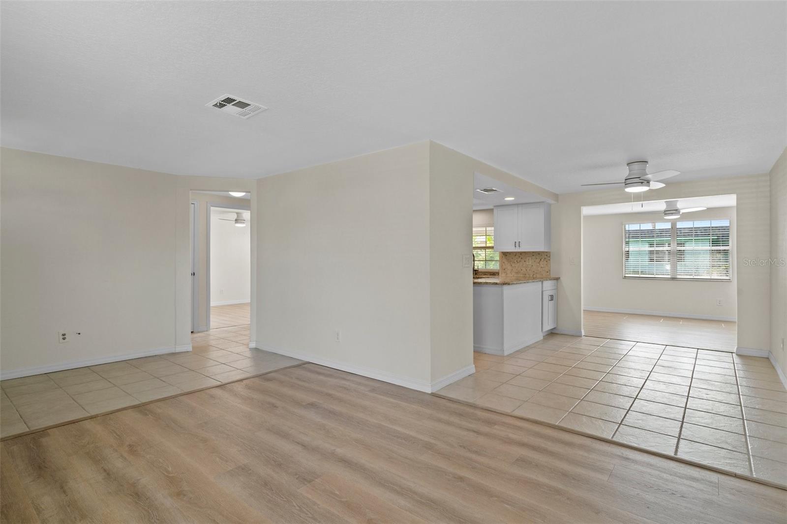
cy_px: 262
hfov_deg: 93.3
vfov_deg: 70.4
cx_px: 394
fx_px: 372
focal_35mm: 17
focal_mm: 17
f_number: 8
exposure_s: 1/1.67
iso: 320
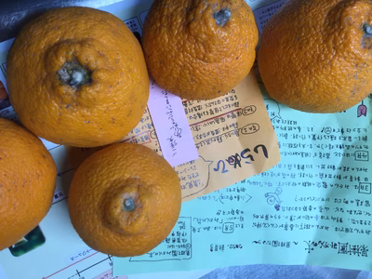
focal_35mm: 31
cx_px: 186
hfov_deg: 58.4
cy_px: 140
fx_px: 333
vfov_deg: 45.4
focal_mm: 3.3
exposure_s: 1/30
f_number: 2.4
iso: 50
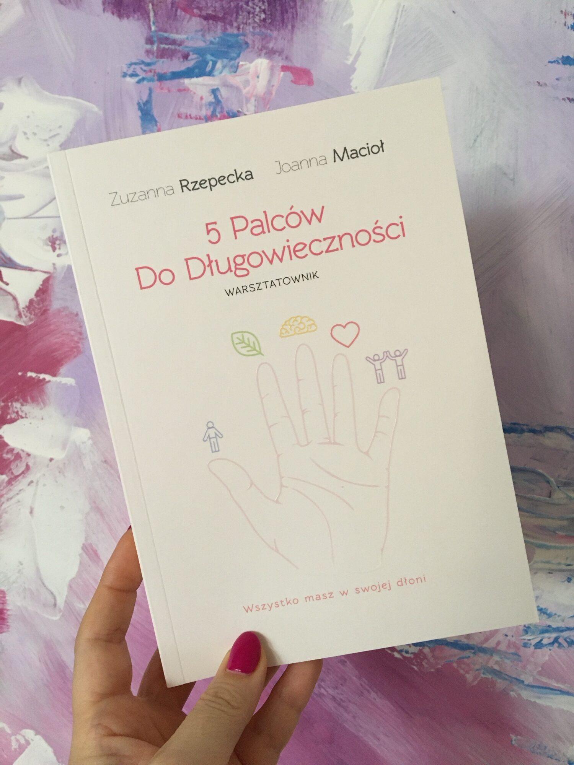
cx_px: 287
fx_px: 641
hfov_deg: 48.2
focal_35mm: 29
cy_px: 382
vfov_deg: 61.7
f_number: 2.2
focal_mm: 4.15
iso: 160
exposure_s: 1/33
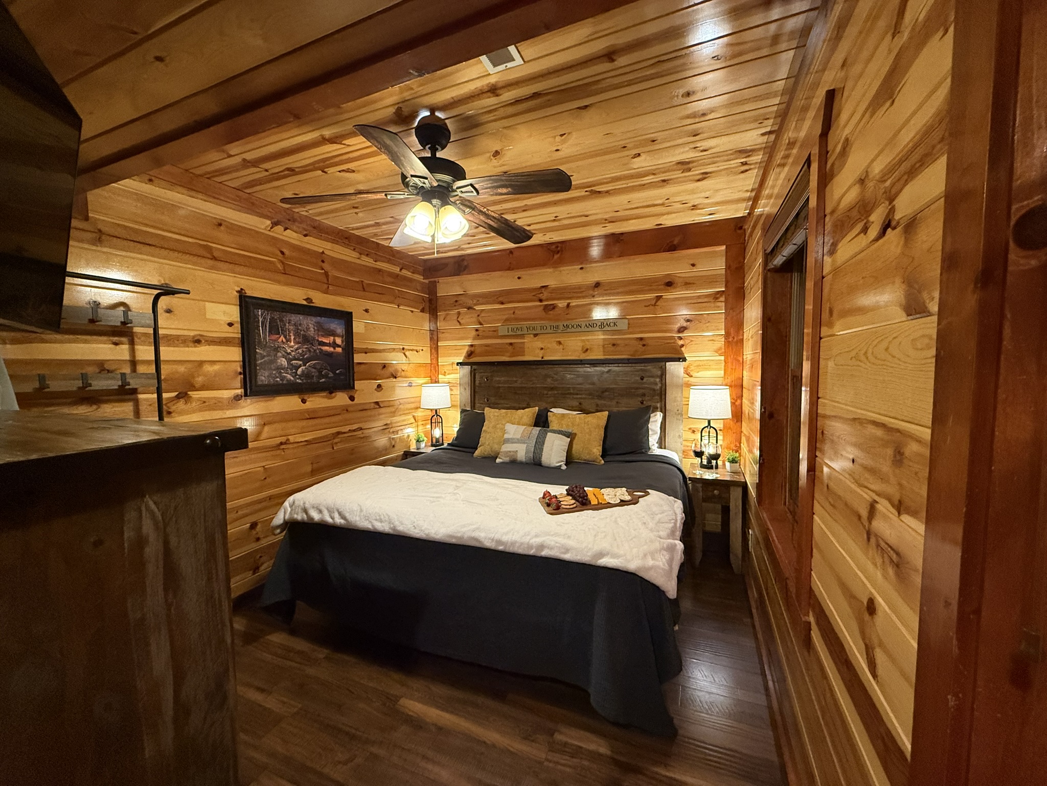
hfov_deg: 102.1
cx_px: 524
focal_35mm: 14
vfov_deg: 85.7
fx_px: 423
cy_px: 393
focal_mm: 2.22
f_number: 2.2
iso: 400
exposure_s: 1/60
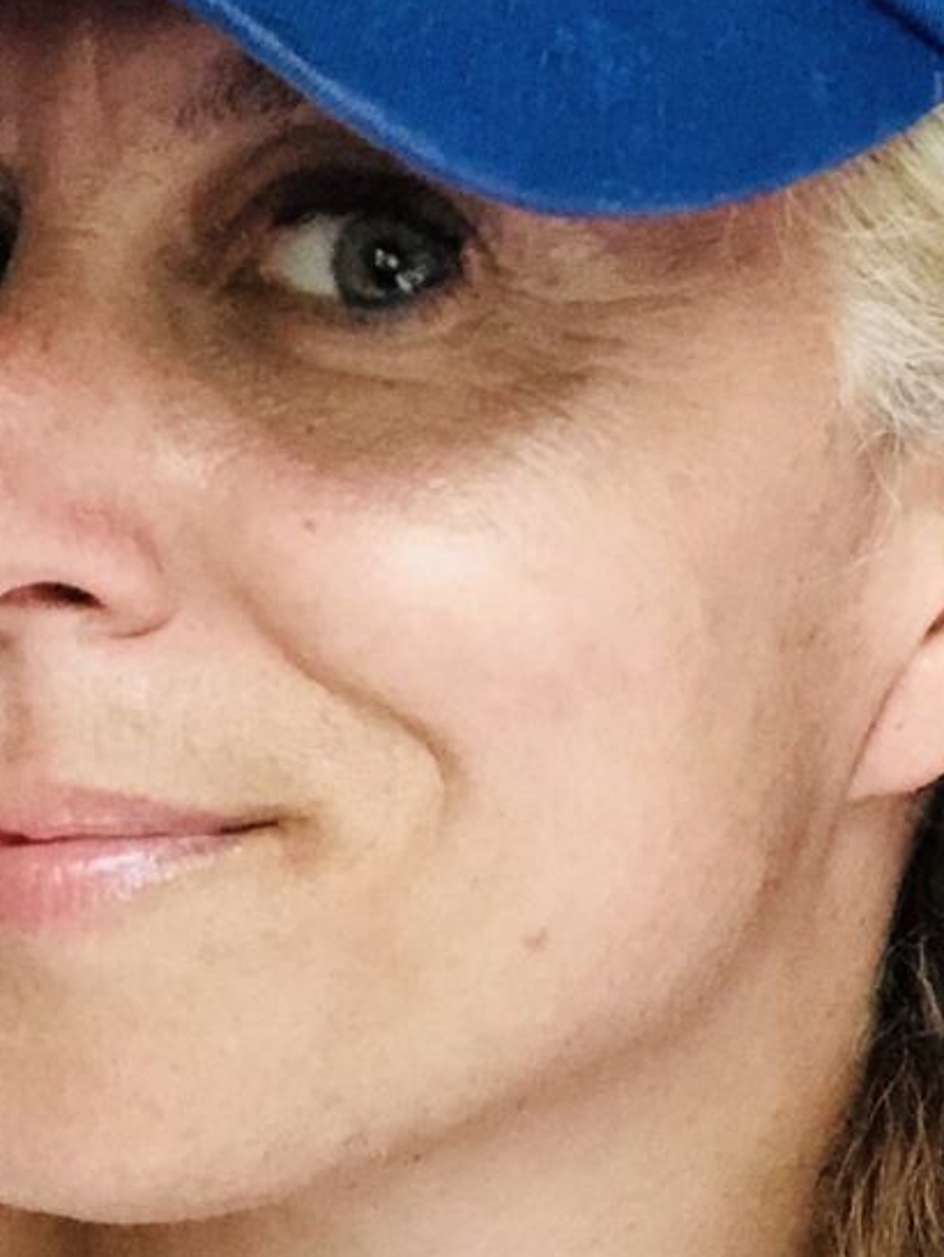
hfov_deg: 16.4
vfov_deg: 21.7
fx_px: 3270
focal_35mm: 90
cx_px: 484
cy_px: 856
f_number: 2.2
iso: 640
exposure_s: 1/16
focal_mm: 2.87
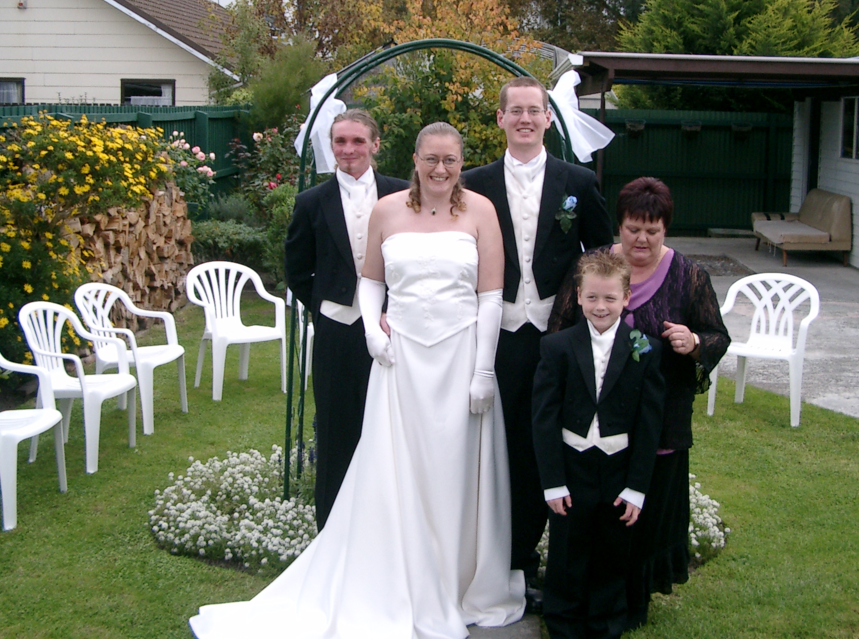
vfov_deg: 28.9
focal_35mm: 50
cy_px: 260
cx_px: 475
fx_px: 1237
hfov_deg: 38.3
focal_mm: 7.6
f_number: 2.6
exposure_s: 1/400
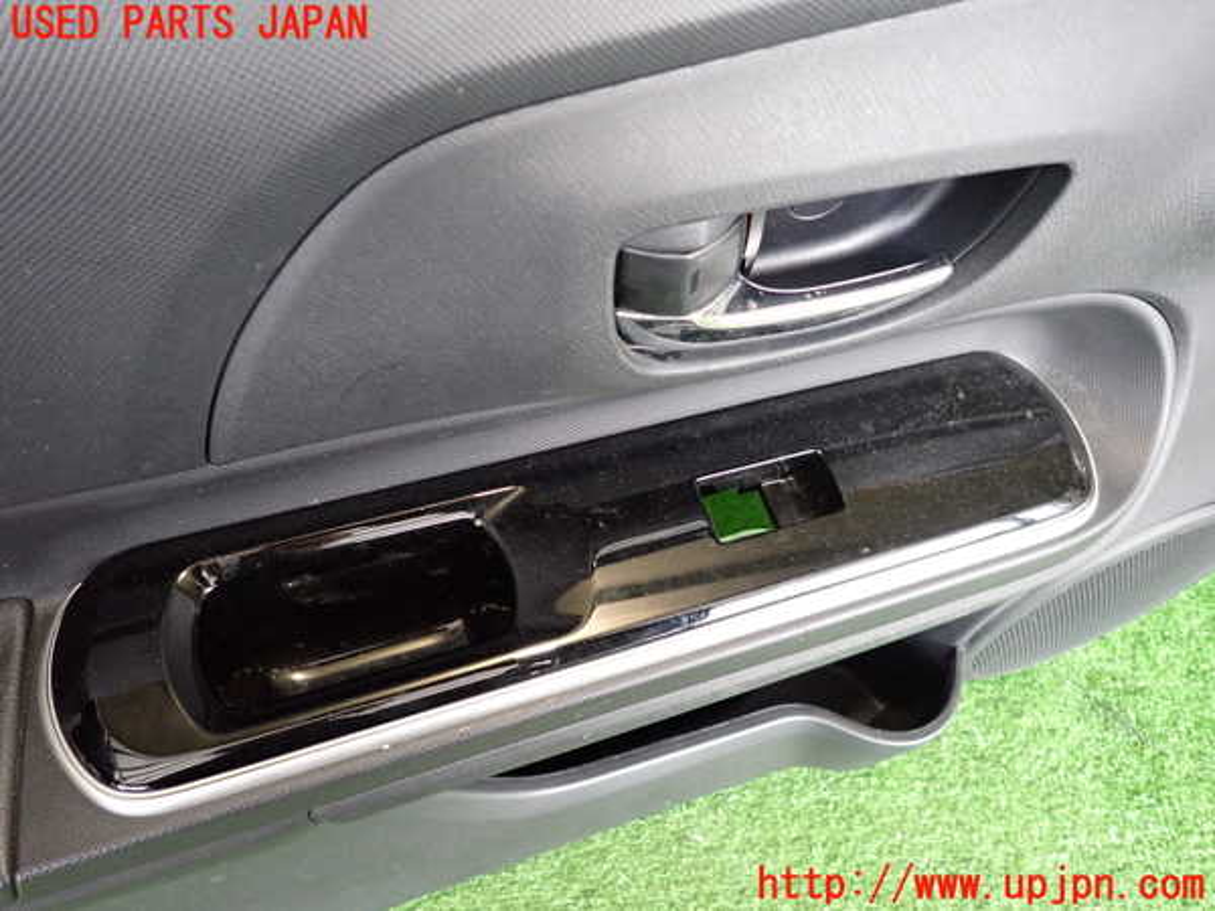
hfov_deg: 69.4
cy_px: 456
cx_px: 608
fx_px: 877
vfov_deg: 54.9
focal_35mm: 25
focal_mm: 4.5
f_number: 2
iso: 500
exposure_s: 1/30
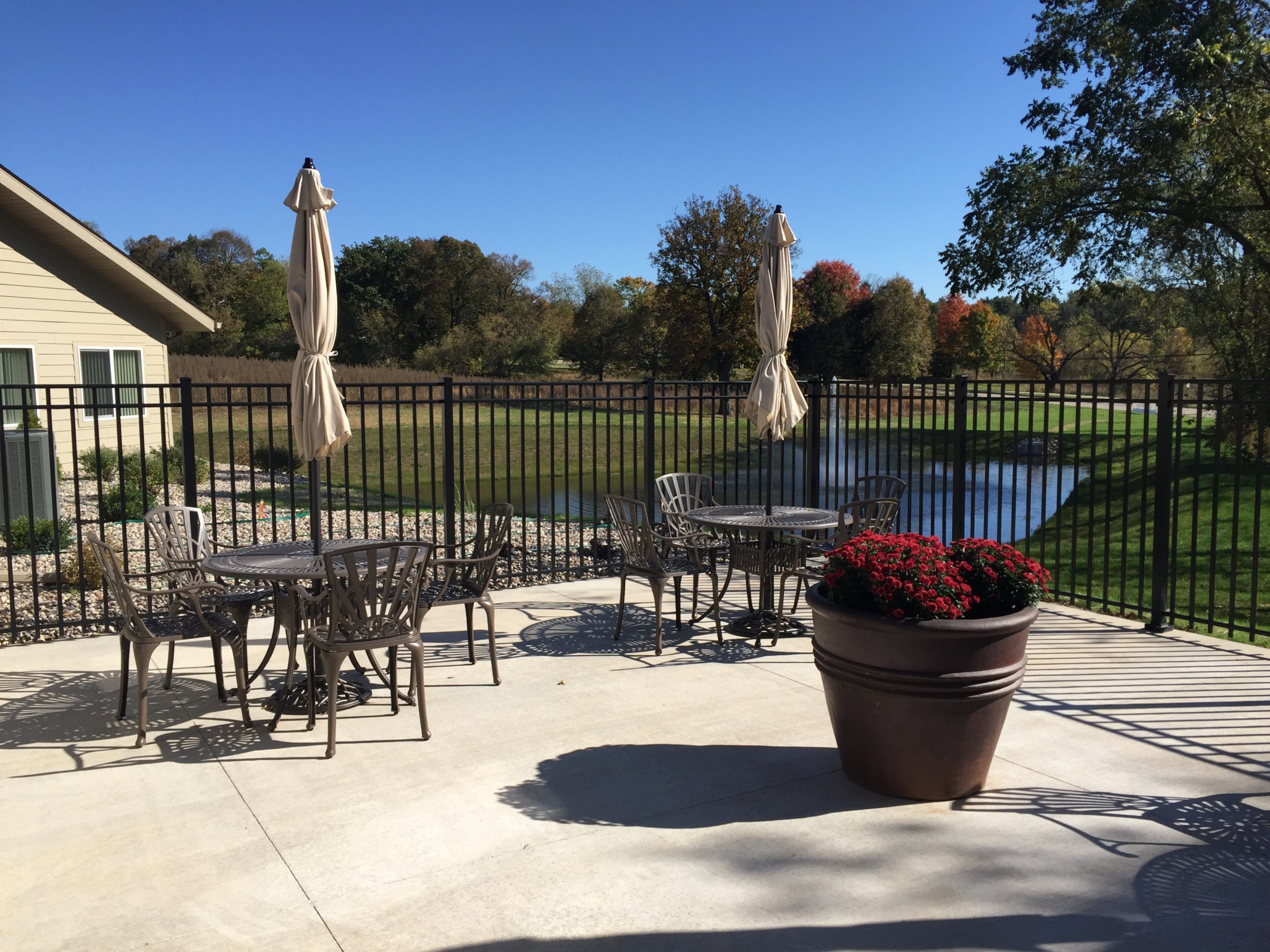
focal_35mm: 29
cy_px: 476
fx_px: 1064
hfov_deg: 61.7
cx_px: 635
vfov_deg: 48.2
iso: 32
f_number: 2.2
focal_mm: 4.15
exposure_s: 1/1980
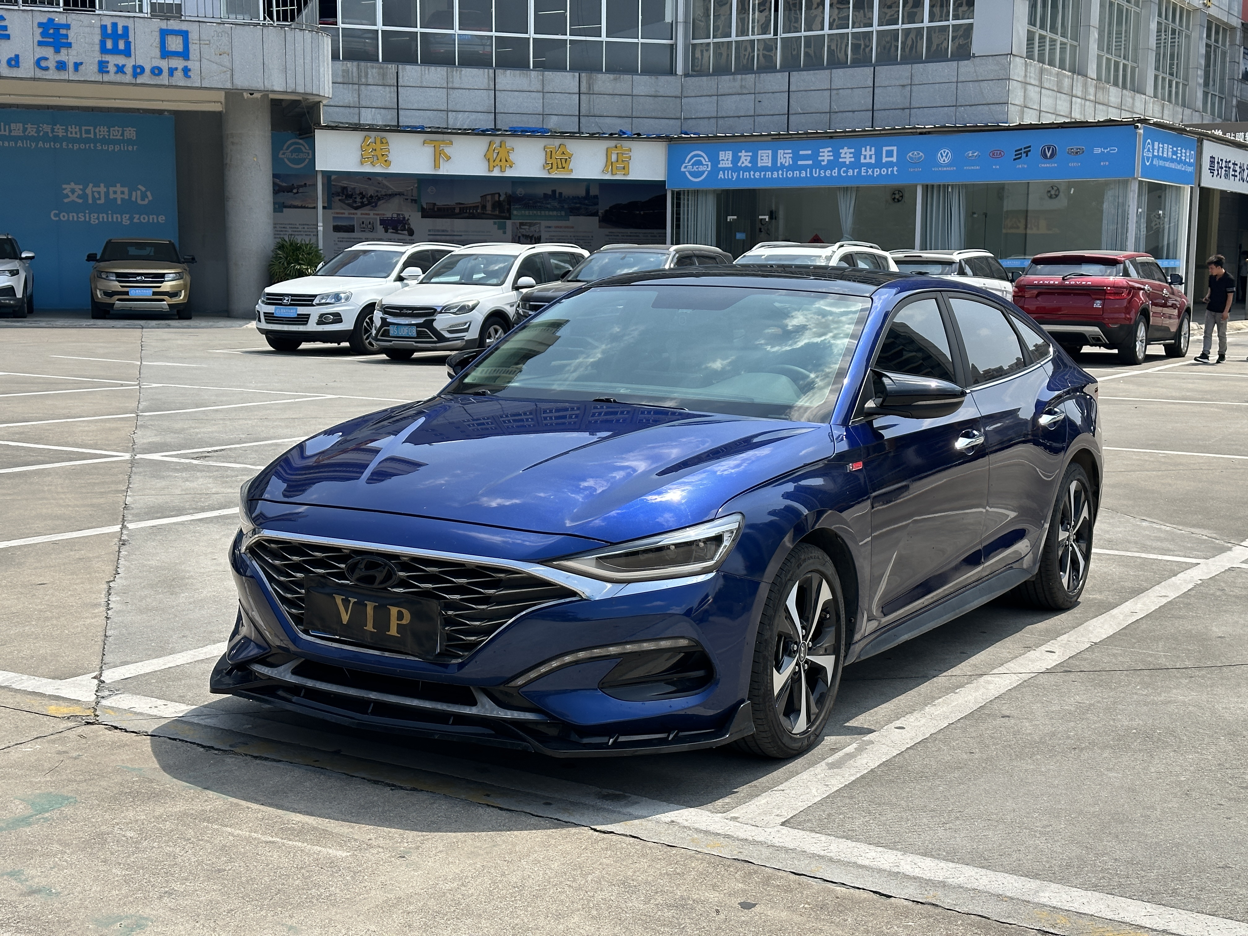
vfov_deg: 30.3
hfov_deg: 39.7
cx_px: 624
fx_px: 1731
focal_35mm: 48
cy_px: 468
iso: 64
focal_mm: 6.86
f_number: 1.78
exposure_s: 1/2976
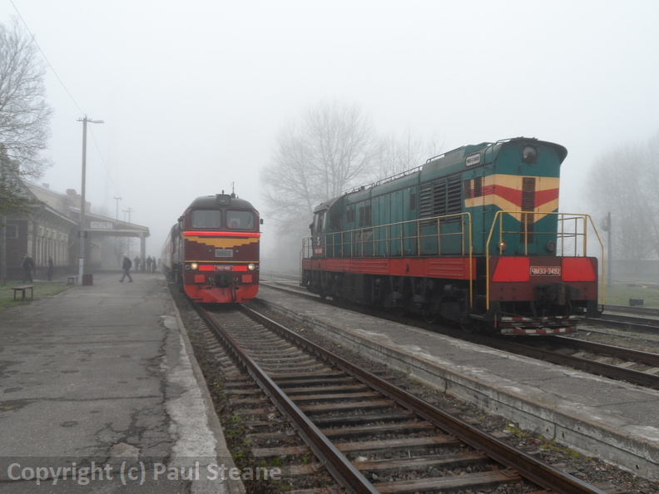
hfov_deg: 56.8
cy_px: 247
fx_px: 609
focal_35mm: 32
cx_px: 330
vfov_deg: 44.2
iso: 80
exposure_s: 1/180
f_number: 3.3
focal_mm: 5.8
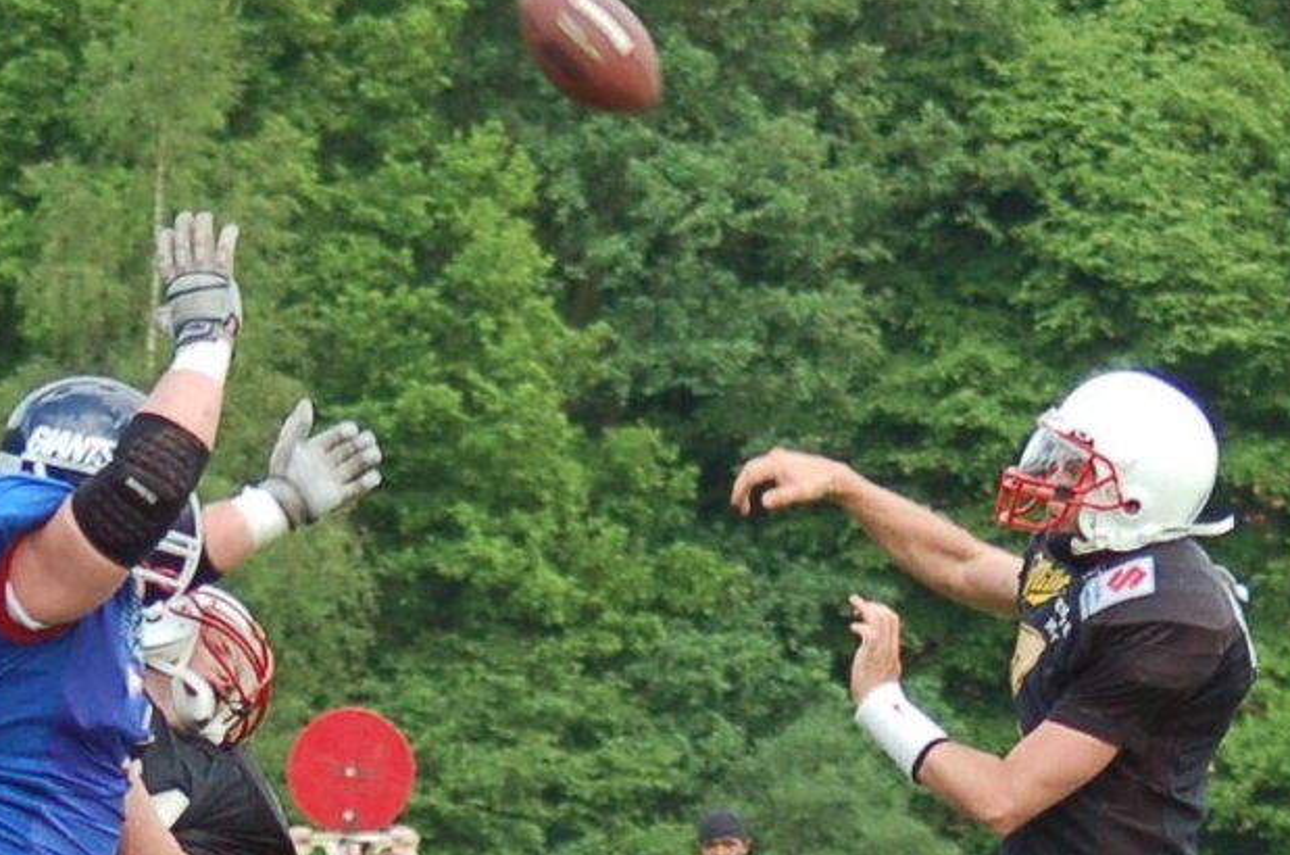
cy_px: 976
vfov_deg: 3.7
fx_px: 13338
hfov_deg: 5.5
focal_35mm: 373
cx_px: 1069
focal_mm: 70
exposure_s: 1/640
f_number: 4
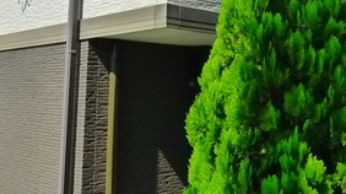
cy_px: -48
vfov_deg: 17.5
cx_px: 228
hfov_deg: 32.1
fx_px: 596
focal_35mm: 65
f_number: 4
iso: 400
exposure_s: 1/800
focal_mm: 5.1
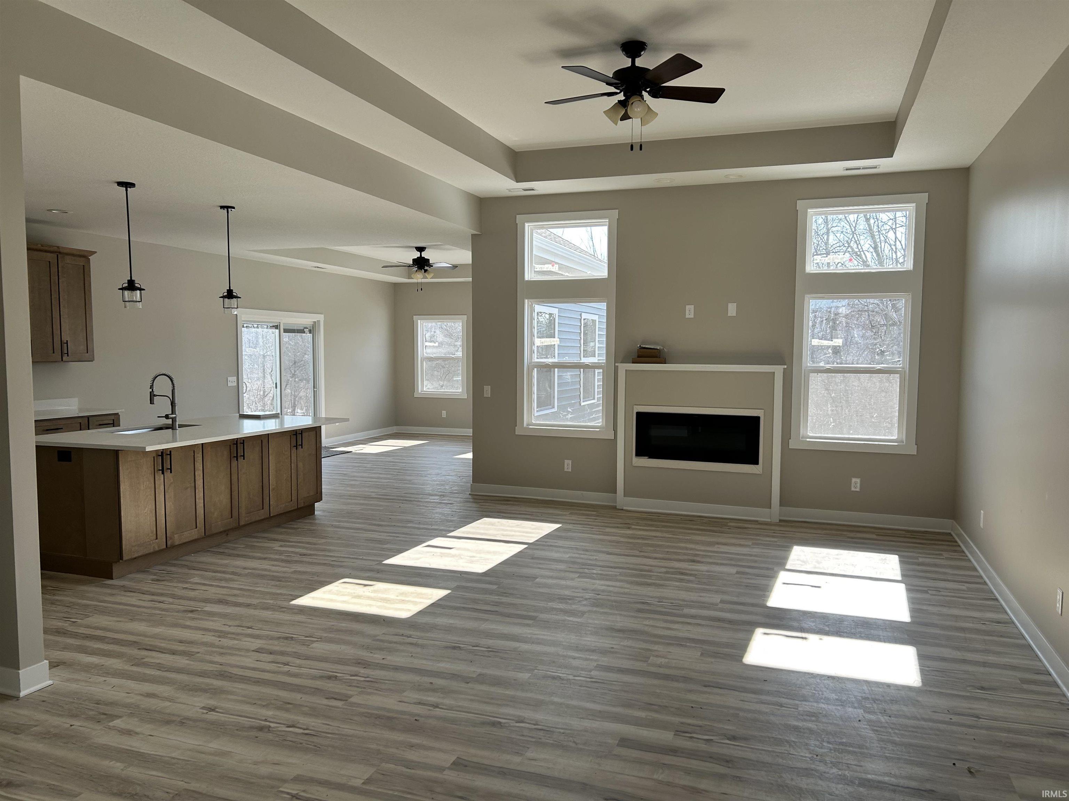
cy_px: 400
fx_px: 803
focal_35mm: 26
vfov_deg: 53.1
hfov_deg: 67.3
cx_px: 534
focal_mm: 5.7
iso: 50
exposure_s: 1/718
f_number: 1.5
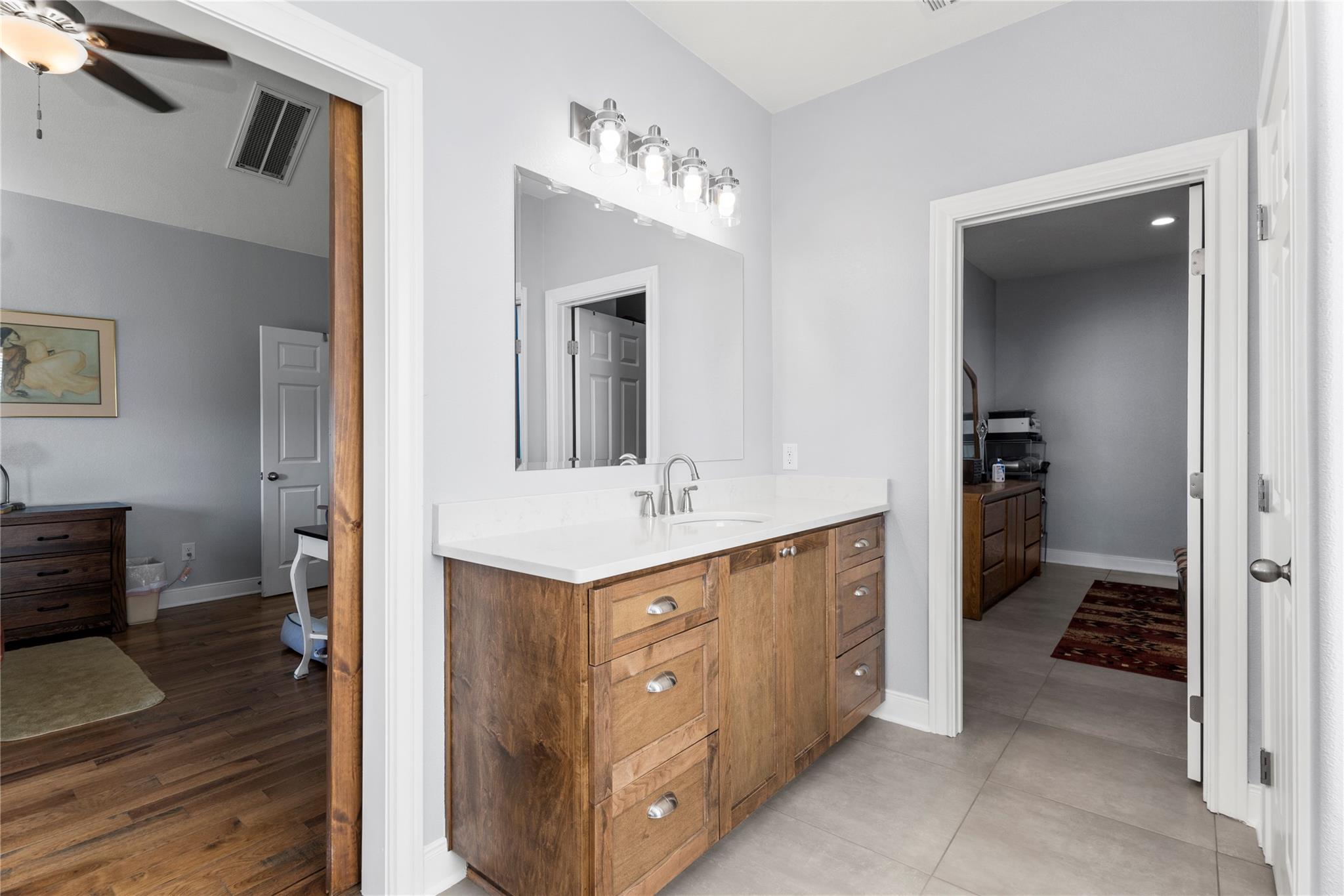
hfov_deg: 96.7
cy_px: 448
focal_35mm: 16
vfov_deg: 73.7
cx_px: 672
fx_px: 597
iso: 250
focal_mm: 16
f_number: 8
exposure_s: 1/20
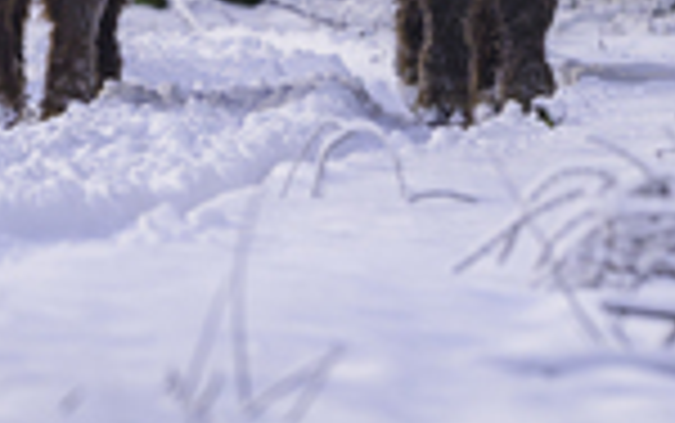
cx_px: 216
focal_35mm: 1594
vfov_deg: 0.8
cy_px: -110
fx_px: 29345
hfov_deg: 1.3
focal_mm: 510
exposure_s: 1/800
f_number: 8
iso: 3200
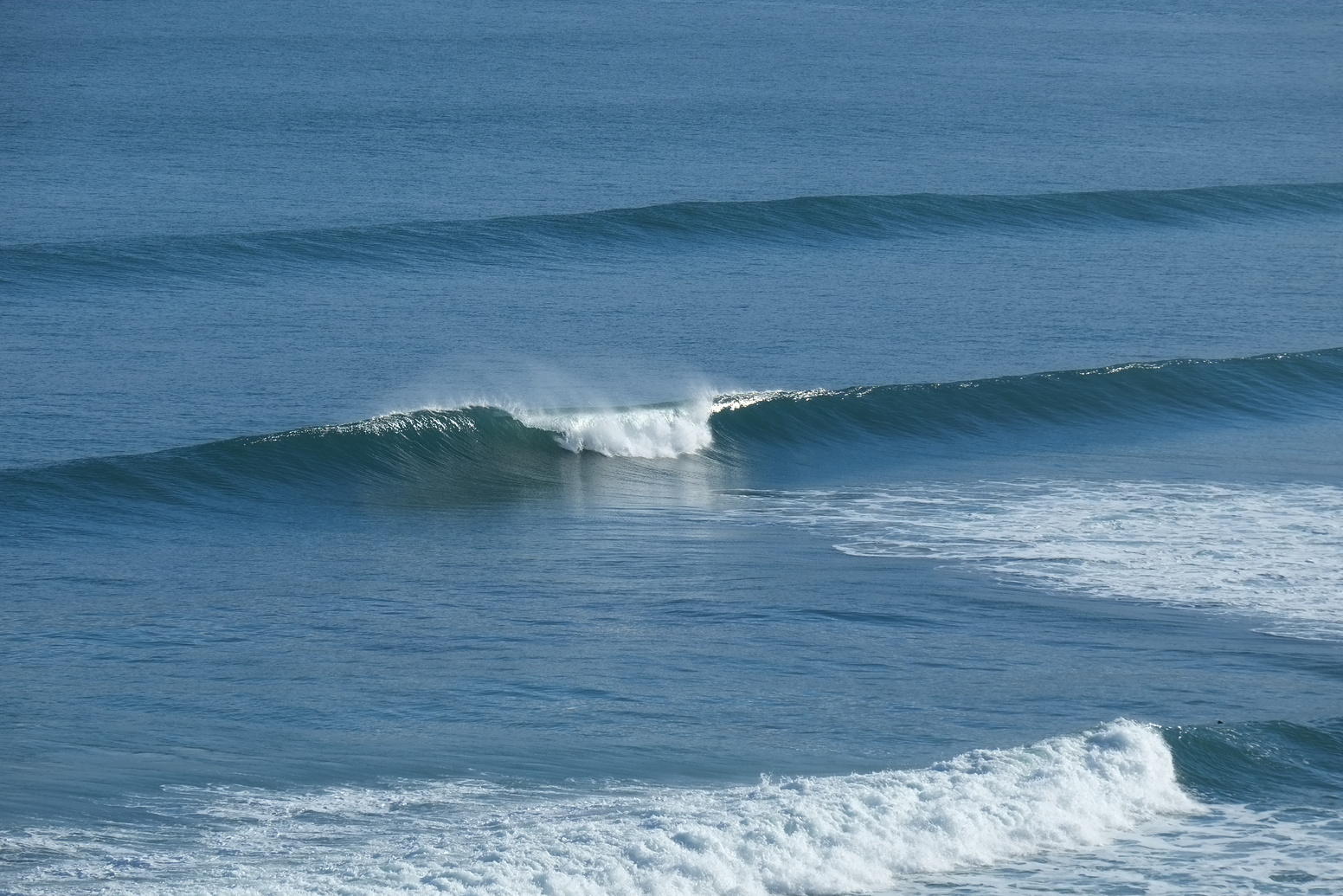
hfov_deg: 9.0
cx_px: 672
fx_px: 8543
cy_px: 448
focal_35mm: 229
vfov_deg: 6.0
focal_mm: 152.6
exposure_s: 1/420
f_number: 9
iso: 200
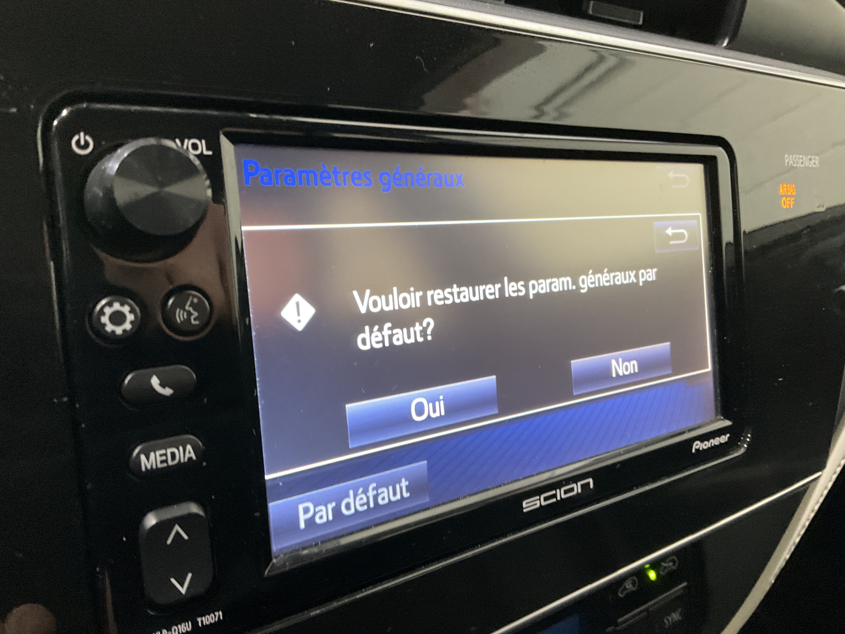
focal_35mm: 29
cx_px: 422
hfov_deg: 61.7
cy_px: 317
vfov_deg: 48.2
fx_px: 708
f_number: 1.8
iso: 320
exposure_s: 1/40
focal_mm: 3
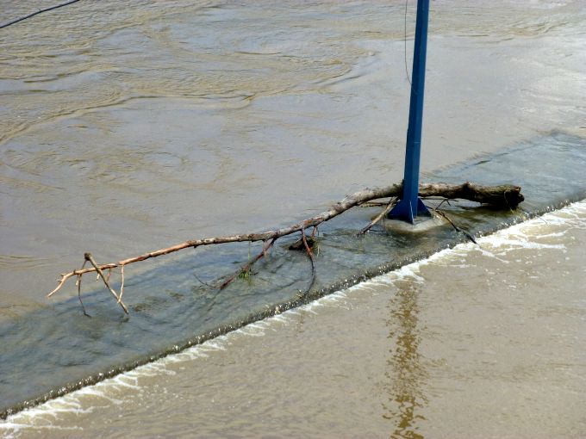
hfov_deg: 11.2
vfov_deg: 8.4
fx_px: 2979
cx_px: 293
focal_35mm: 176
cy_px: 220
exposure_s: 1/400
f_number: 5.4
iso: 100
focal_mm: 31.3
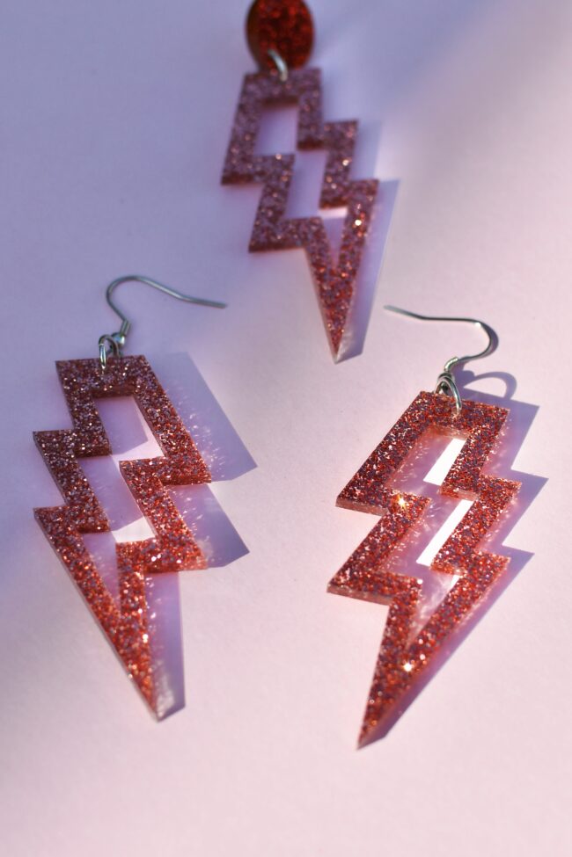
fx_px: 1668
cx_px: 286
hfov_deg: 19.5
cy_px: 428
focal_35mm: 70
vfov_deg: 28.8
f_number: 4.5
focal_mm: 35
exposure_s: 1/2500
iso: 250
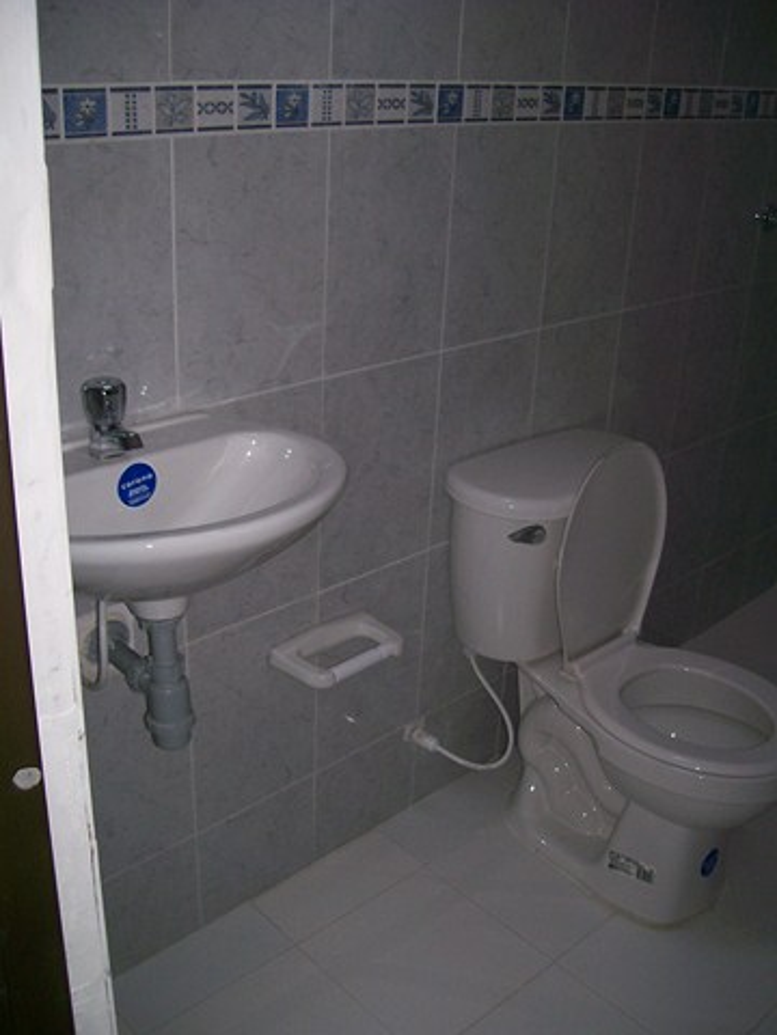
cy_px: 518
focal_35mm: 36
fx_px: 1077
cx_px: 388
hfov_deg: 39.7
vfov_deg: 51.4
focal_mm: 6
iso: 80
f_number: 2.7
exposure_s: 1/64
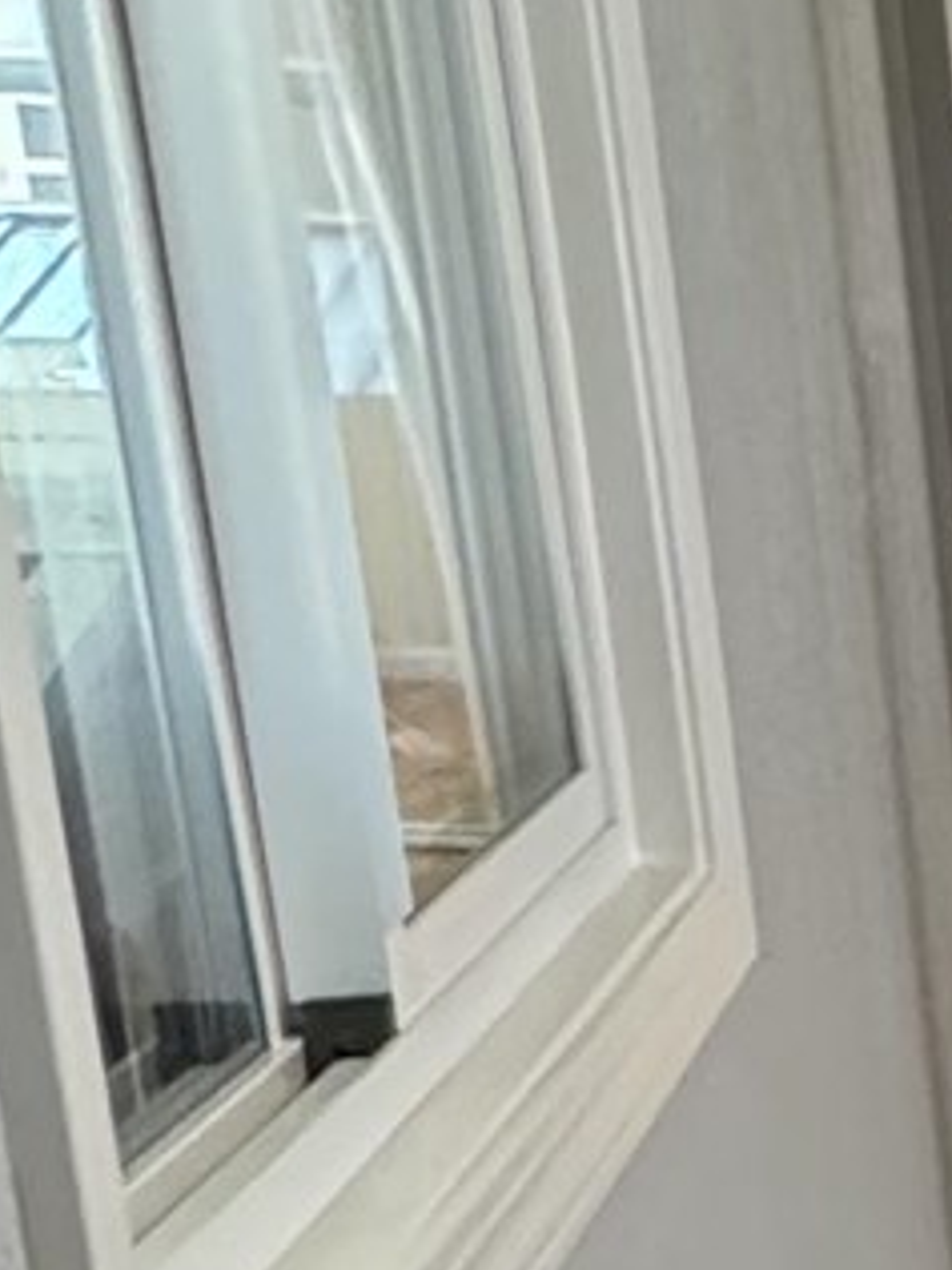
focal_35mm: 102
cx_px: 2808
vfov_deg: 18.7
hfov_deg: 10.5
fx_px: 3740
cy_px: 1314
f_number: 2.2
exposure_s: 1/87
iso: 320
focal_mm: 2.22
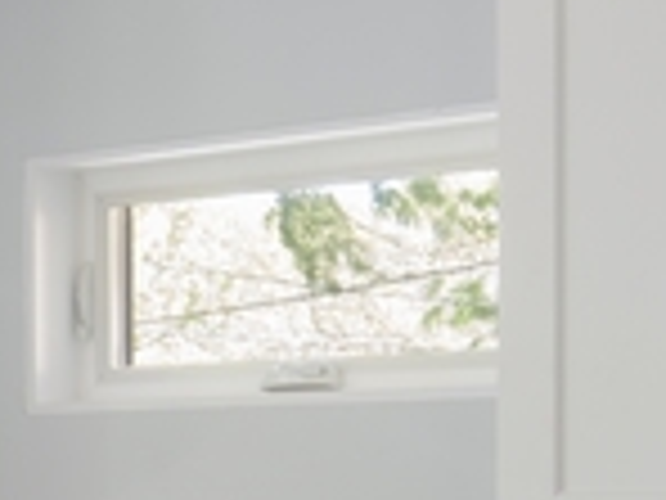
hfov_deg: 12.6
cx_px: -562
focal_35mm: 142
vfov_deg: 10.3
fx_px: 2732
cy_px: 534
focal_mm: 26
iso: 100
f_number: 13
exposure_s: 2
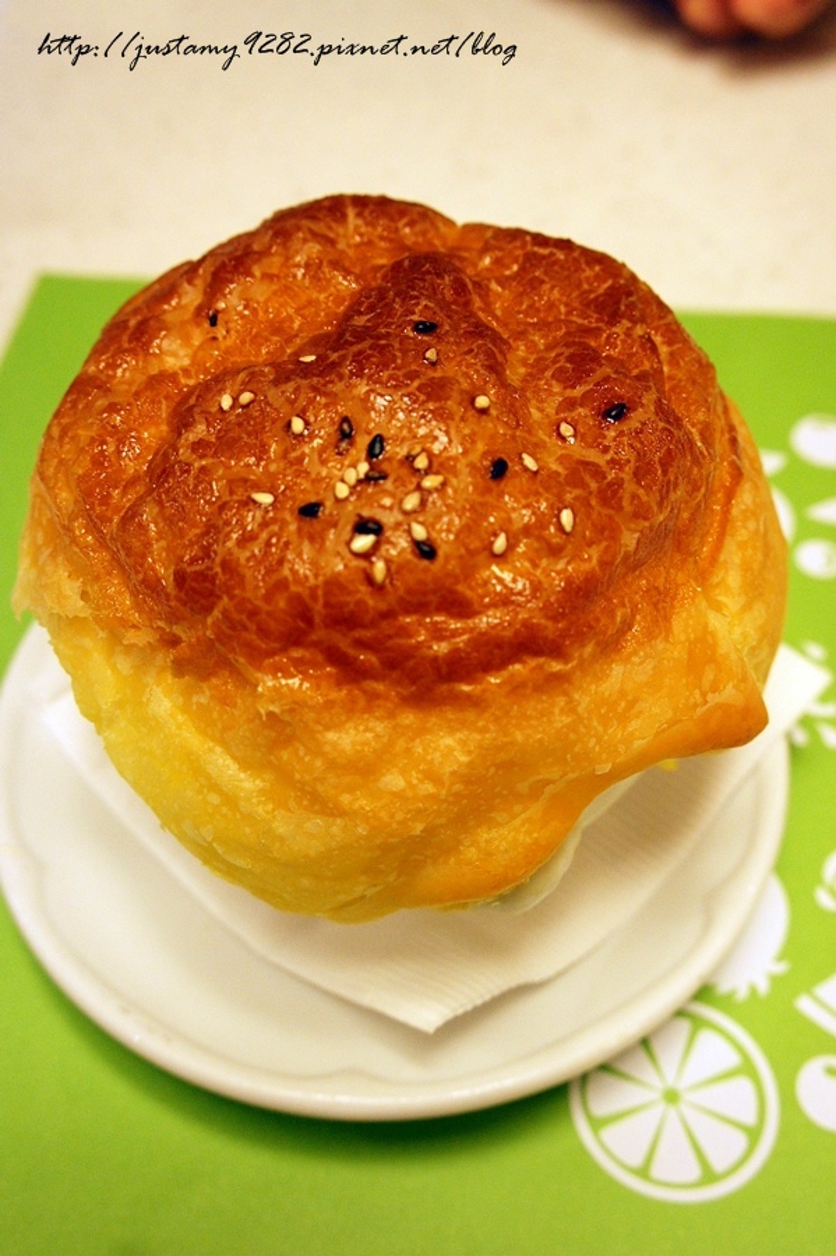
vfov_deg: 57.2
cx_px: 418
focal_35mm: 33
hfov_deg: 39.9
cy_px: 628
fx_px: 1151
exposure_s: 1/20
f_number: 5.6
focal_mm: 22
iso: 1600
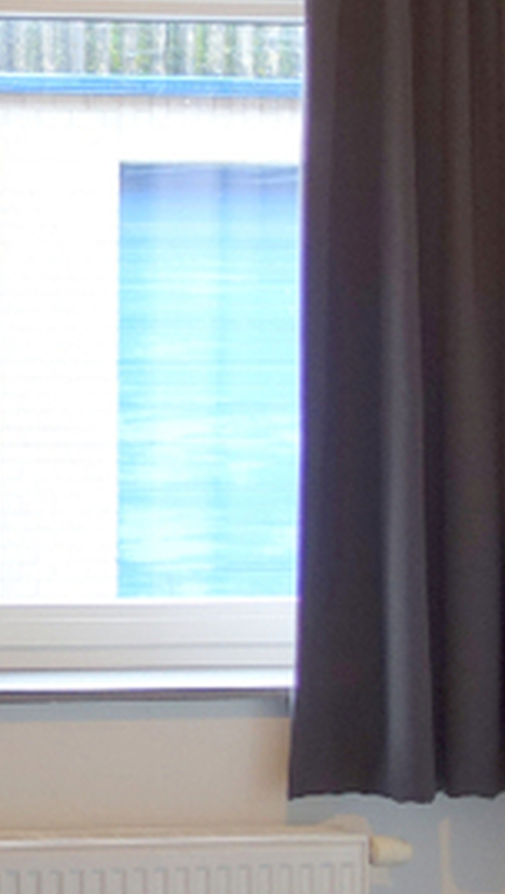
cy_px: 452
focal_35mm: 84
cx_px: -465
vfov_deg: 25.3
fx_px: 1993
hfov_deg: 12.8
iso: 160
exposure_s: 1/30
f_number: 1.8
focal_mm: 8.8
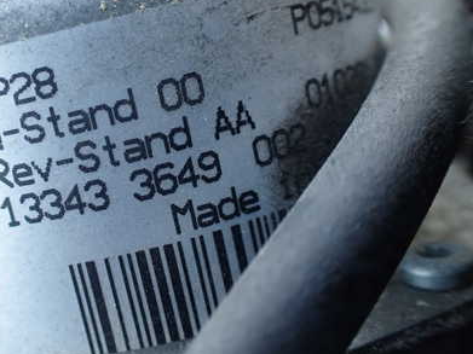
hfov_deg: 40.2
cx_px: 121
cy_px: 149
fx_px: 628
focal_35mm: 46
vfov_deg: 31.4
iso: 250
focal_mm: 5.4
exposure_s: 1/125
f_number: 2.3
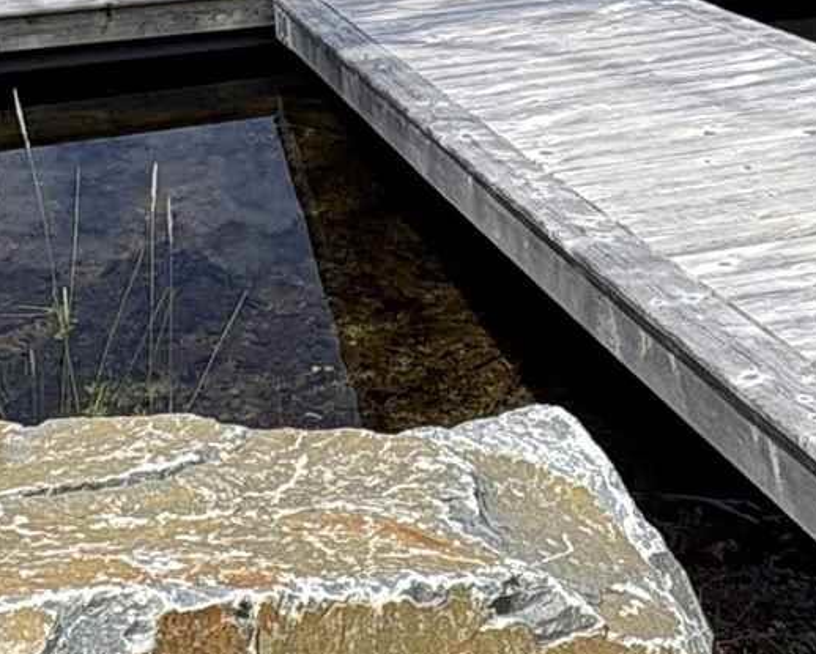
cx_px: 397
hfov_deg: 23.5
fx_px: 1957
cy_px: -217
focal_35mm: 81
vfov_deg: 17.7
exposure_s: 1/821
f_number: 2.2
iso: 40
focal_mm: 2.22
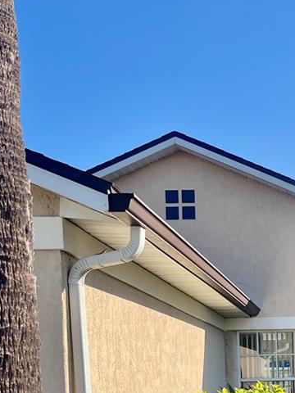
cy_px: 404
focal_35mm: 65
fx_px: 739
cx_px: 356
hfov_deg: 21.0
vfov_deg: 27.8
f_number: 1.6
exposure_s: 1/2410
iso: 50
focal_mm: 5.1
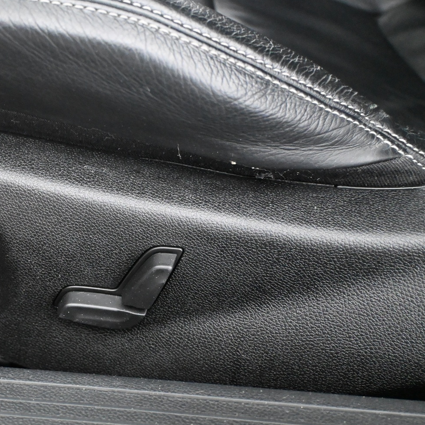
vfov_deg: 37.3
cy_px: 232
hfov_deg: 35.9
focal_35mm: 45
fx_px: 630
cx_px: 77
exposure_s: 1/30
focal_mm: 21.5
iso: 8000
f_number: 4
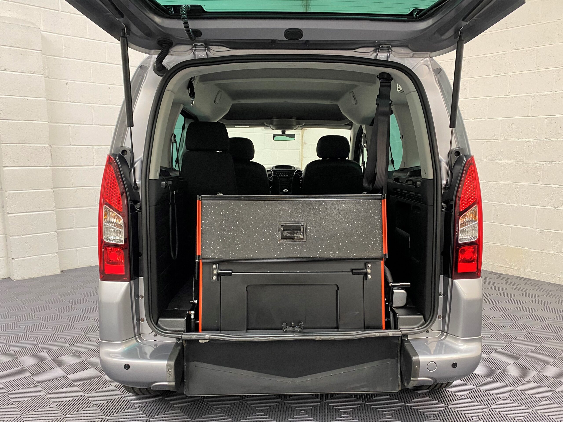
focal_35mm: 26
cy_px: 211
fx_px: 423
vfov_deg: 53.1
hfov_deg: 67.3
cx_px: 282
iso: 160
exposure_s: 1/50
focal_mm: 4.25
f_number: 1.8
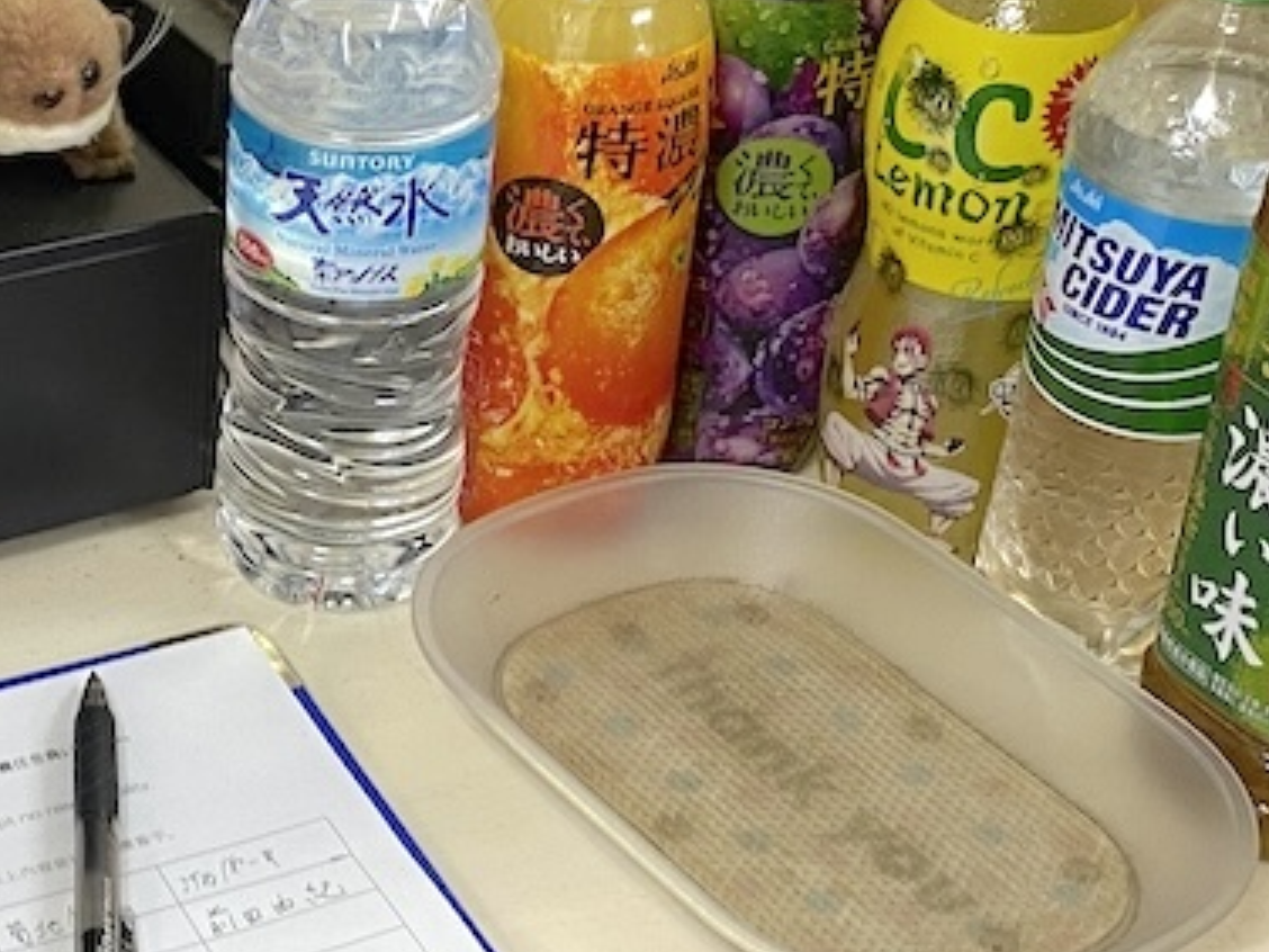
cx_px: 132
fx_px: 3043
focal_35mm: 83
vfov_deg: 17.8
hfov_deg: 23.0
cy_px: 442
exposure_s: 1/50
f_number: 1.8
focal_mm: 4.25
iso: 100
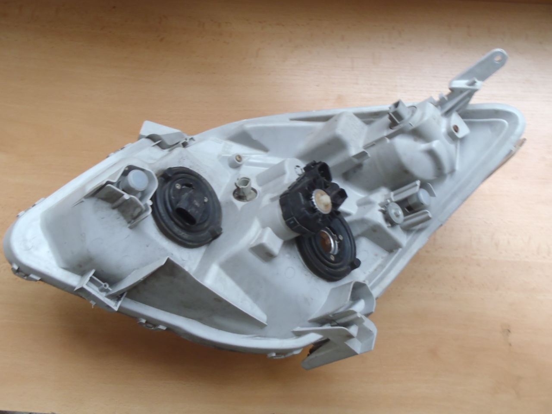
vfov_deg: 38.7
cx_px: 276
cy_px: 207
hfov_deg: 50.1
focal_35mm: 37
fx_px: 590
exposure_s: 1/8
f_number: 4.7
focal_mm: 6.64
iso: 200
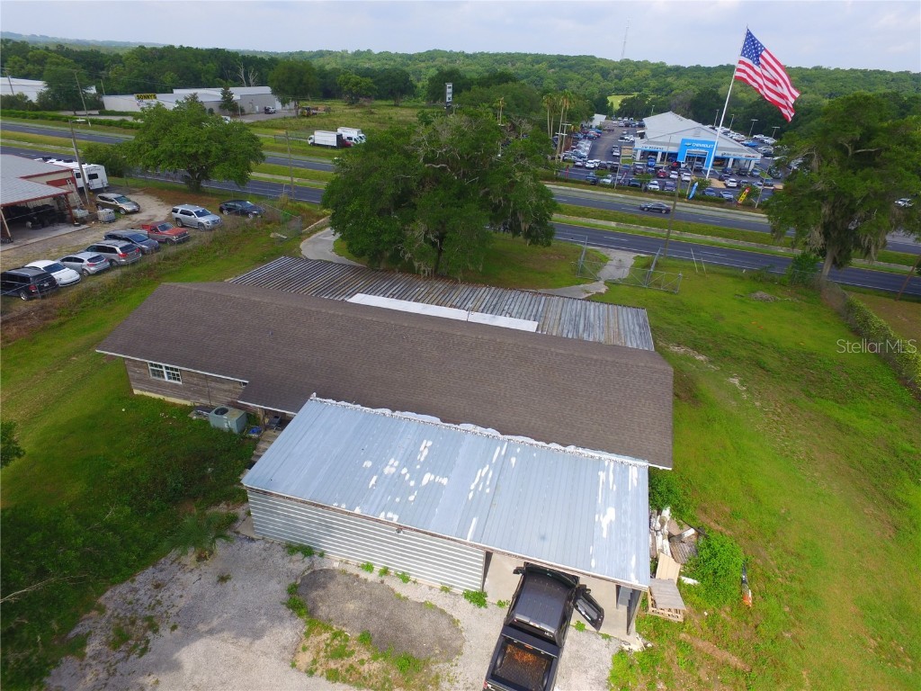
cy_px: 346
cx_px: 460
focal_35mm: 20
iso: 100
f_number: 2.8
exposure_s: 1/640
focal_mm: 3.61
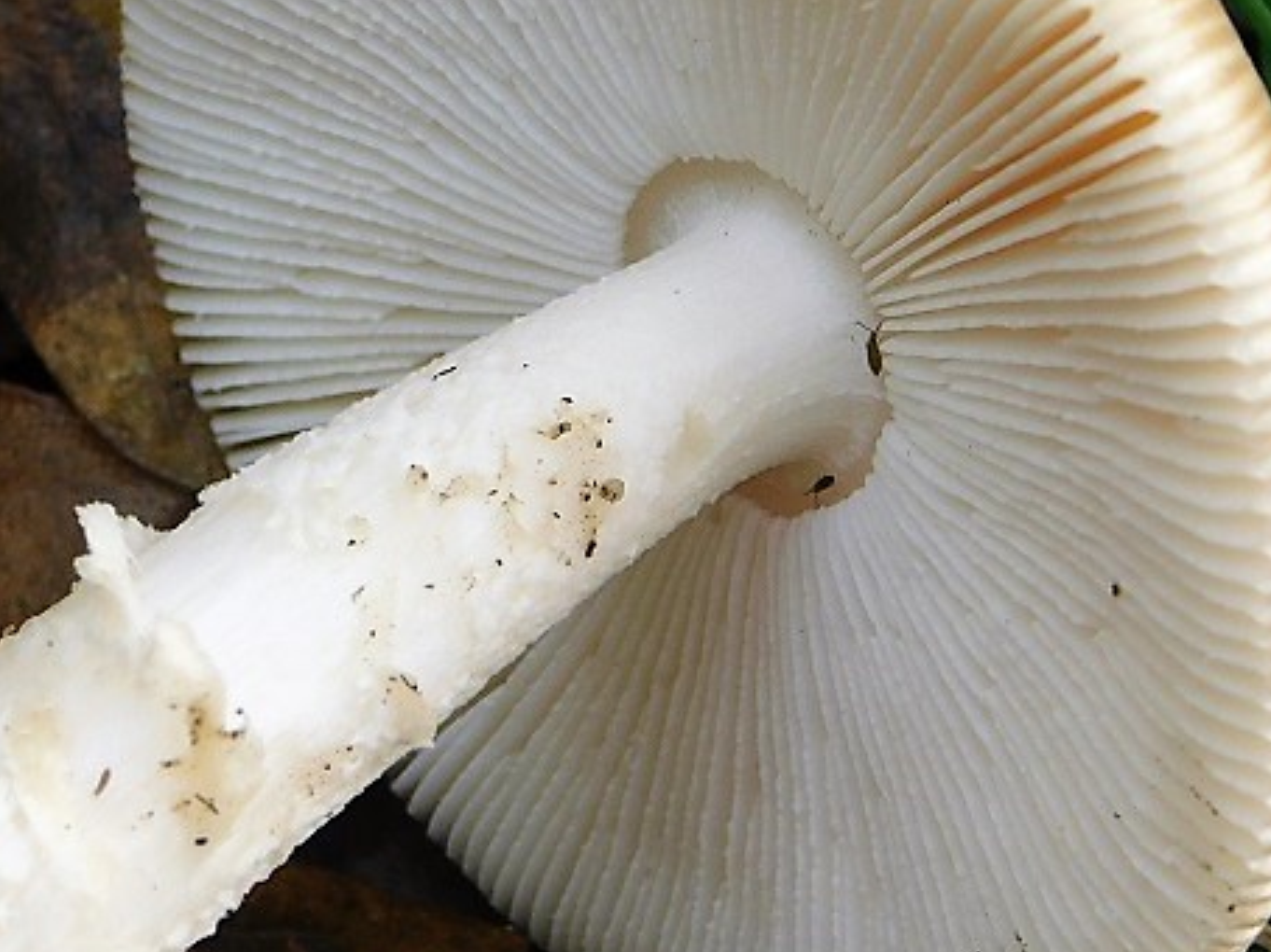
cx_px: 580
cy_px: 297
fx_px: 9578
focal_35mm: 261
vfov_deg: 5.7
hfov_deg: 7.6
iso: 160
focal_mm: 26.3
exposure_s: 1/30
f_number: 5.1
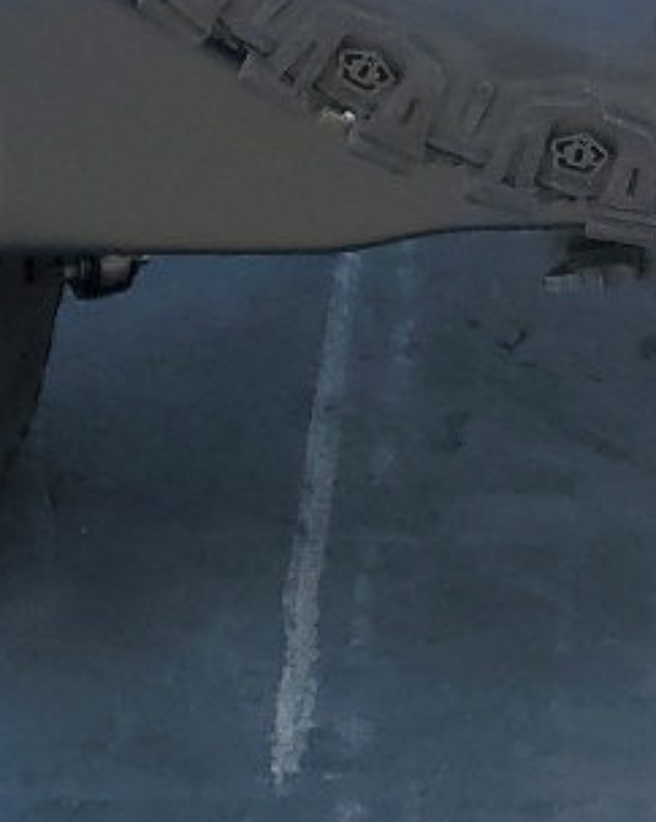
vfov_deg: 13.1
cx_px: 819
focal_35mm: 134
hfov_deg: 11.3
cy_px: -613
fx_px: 3255
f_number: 1.5
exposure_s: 1/909
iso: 50
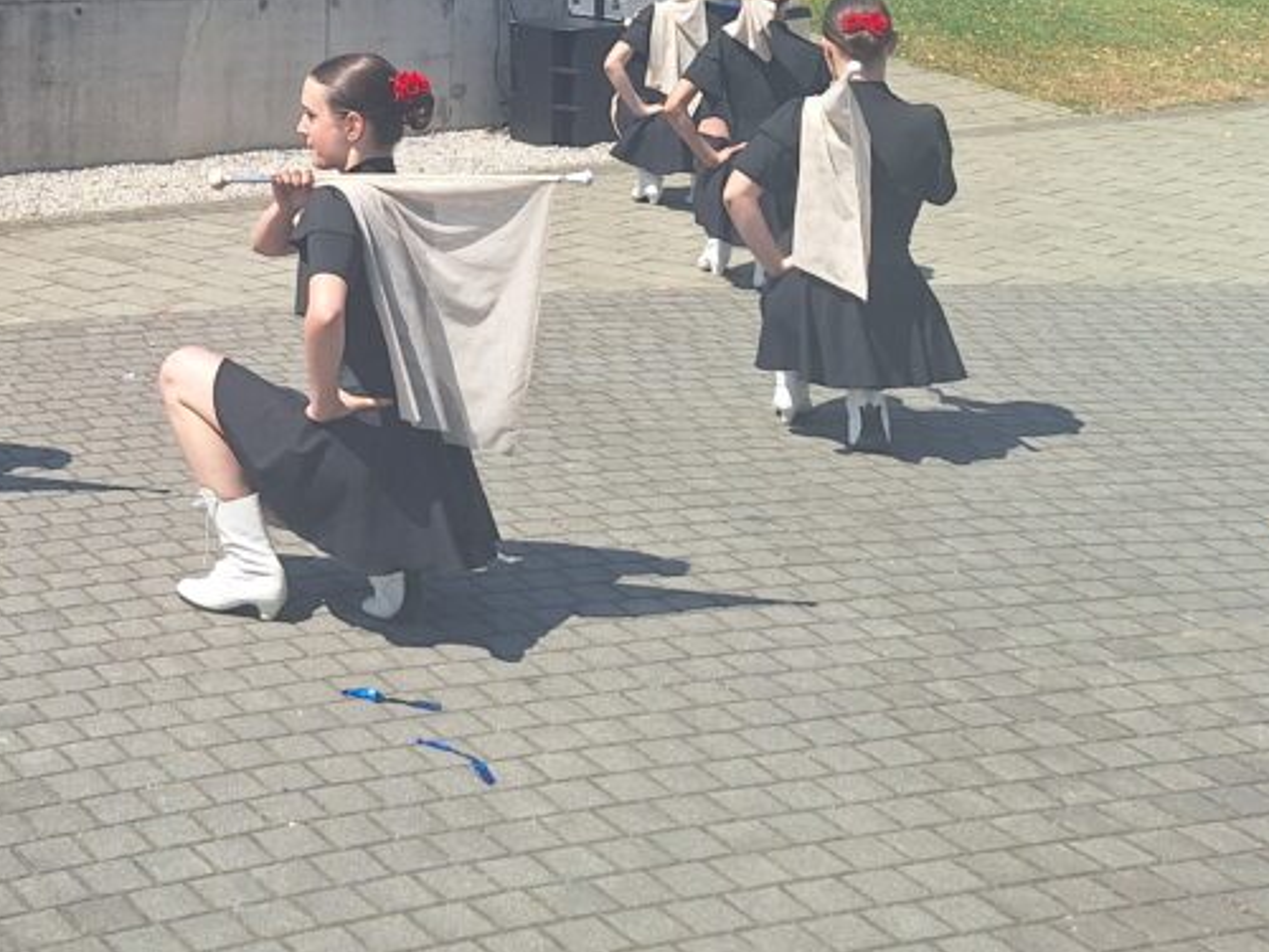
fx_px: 2126
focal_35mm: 58
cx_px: -66
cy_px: 83
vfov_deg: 24.5
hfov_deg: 30.3
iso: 40
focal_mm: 5.54
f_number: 1.8
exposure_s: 1/1852
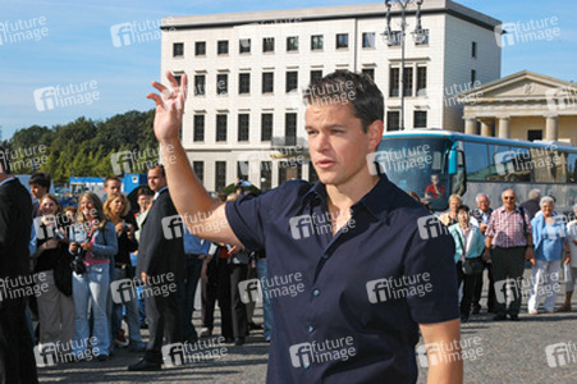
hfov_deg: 27.0
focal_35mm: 75
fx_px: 1201
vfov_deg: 18.2
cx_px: 288
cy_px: 192
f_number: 14
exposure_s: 1/180
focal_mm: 50
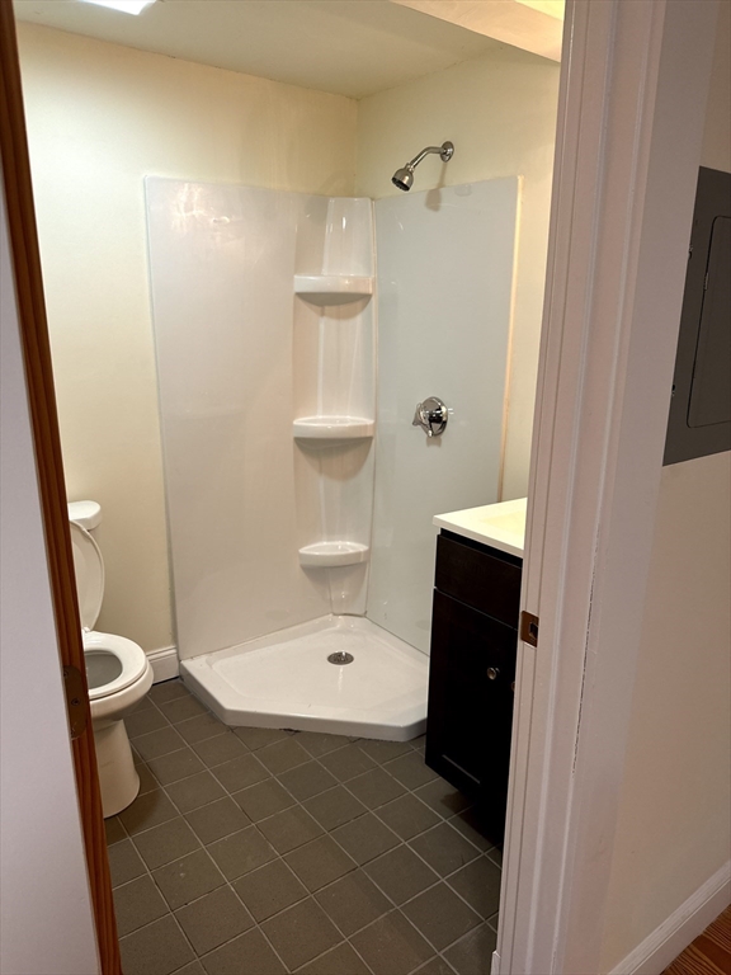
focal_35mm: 24
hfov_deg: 56.8
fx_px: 676
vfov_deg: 71.6
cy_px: 488
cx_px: 366
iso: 125
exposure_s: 1/60
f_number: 1.78
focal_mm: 6.86
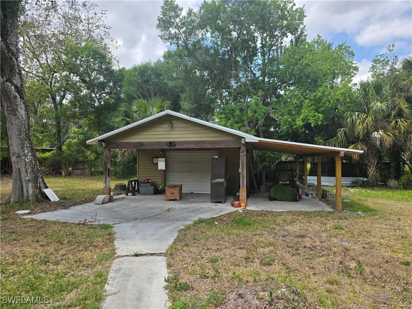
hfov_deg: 73.9
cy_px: 154
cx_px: 206
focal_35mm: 23
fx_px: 274
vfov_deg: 58.9
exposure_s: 1/490
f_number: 1.7
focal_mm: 6.3
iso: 12
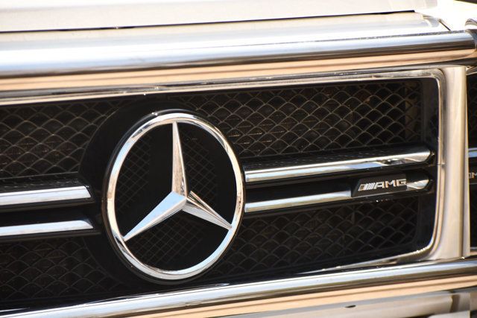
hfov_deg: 9.8
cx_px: 238
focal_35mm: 210
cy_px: 159
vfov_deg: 6.5
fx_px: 2783
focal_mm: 140
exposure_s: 1/500
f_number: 5
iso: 400
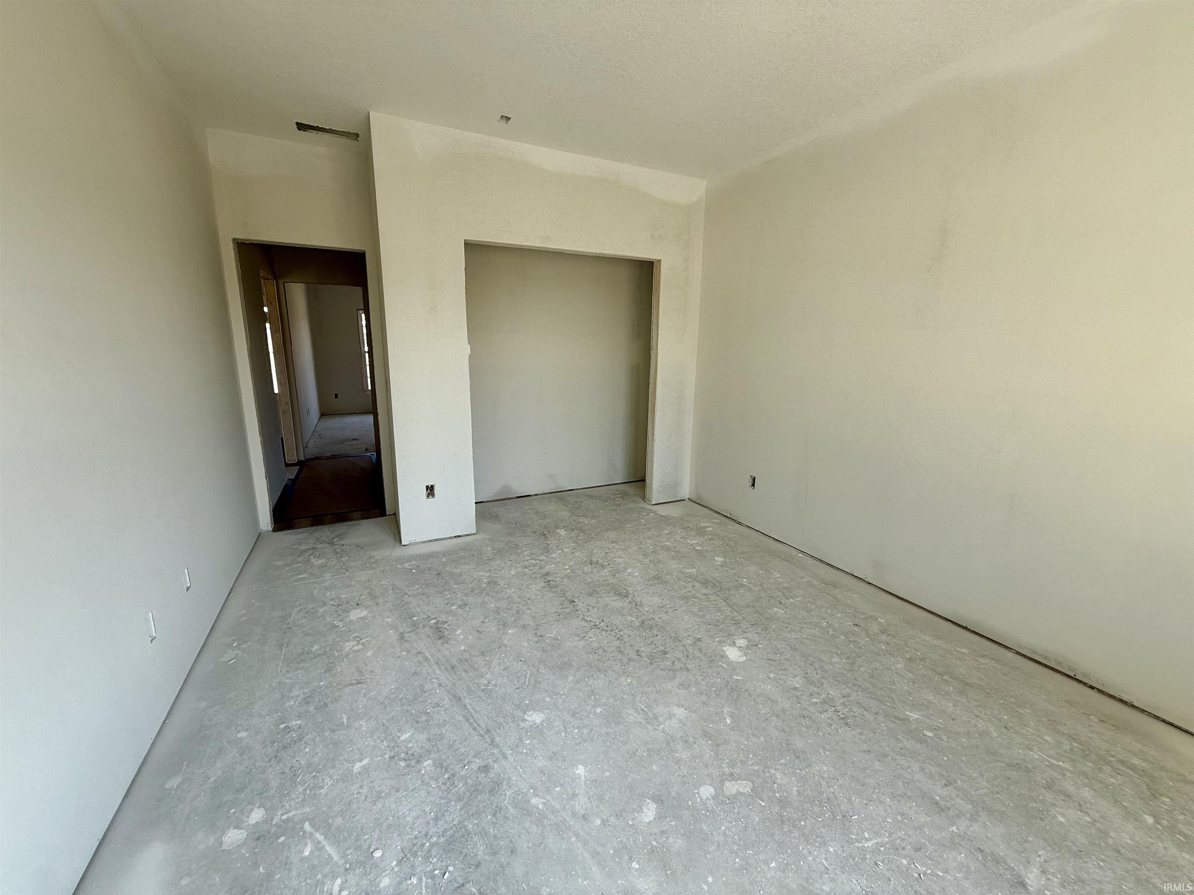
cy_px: 448
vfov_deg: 85.7
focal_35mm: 14
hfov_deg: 102.1
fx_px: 483
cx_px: 597
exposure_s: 1/205
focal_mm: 2.22
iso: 64
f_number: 2.2
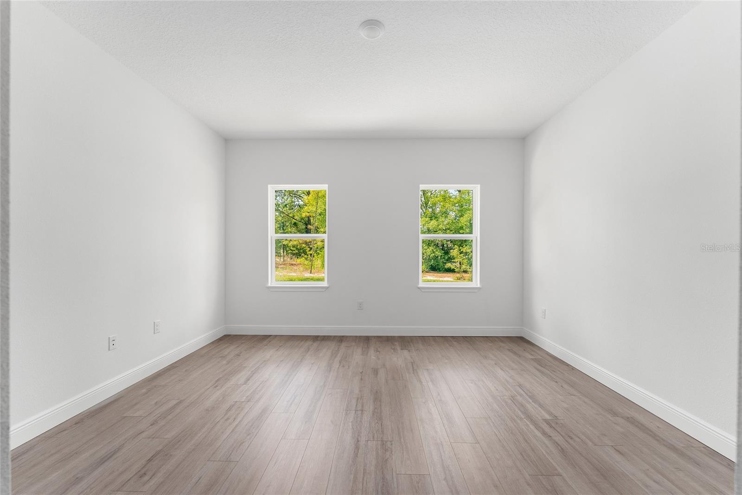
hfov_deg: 104.3
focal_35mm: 14
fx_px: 288
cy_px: 248
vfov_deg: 81.2
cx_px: 371
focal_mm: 14
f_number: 7.1
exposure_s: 1/20
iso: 400
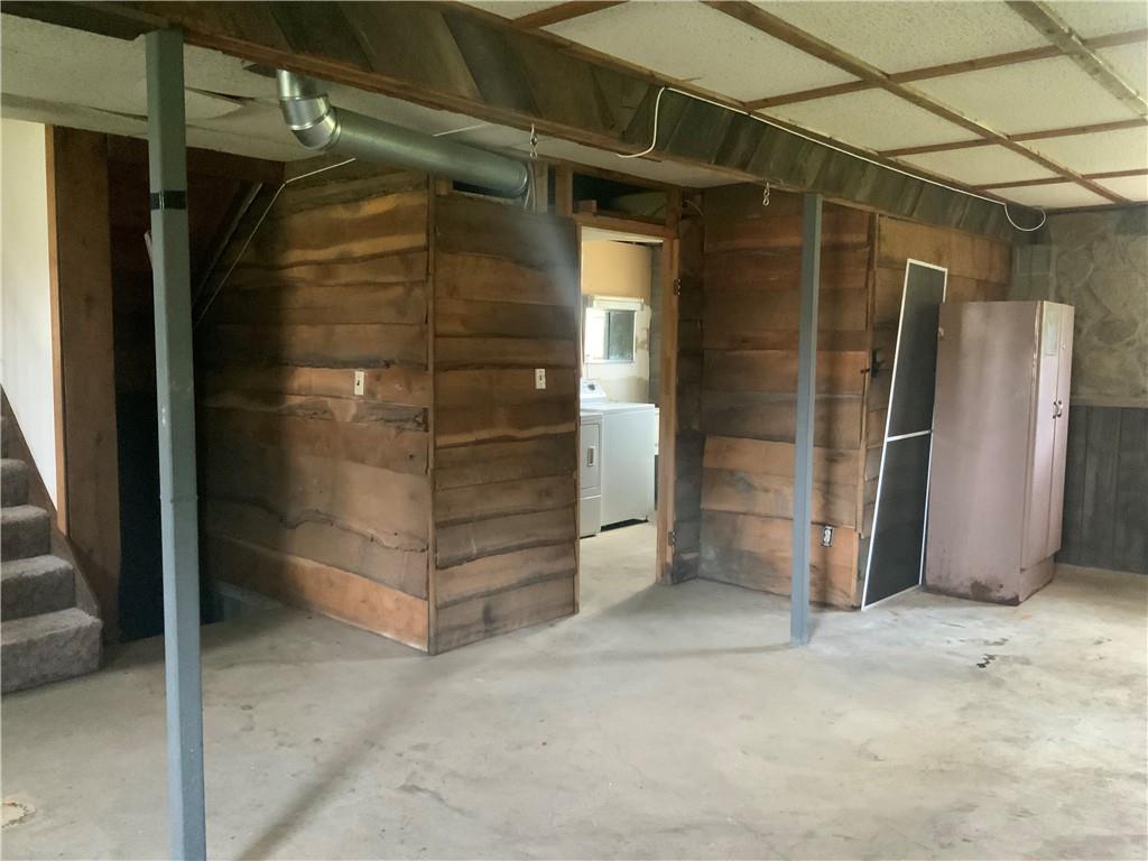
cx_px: 574
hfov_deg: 61.7
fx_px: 962
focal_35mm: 29
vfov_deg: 48.2
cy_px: 430
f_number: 1.8
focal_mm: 3
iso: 500
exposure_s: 1/30
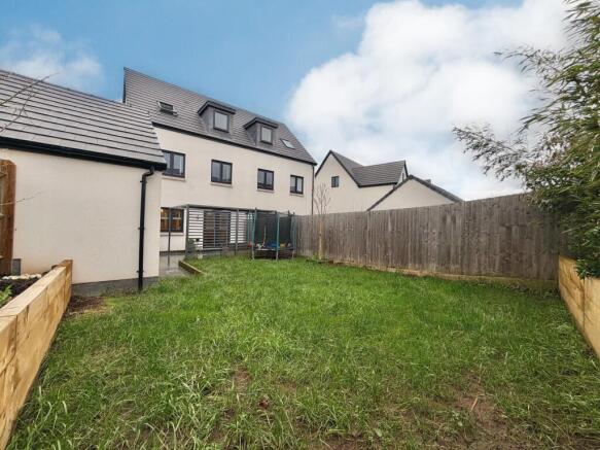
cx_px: 300
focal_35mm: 14
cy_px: 225
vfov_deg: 85.7
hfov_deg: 102.1
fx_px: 243
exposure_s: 1/210
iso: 40
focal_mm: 2.22
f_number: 2.2
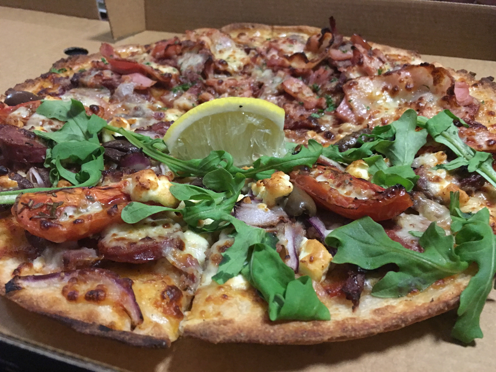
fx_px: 416
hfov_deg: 61.7
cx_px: 248
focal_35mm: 29
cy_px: 186
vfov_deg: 48.2
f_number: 2.2
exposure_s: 1/4
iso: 100
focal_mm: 4.15
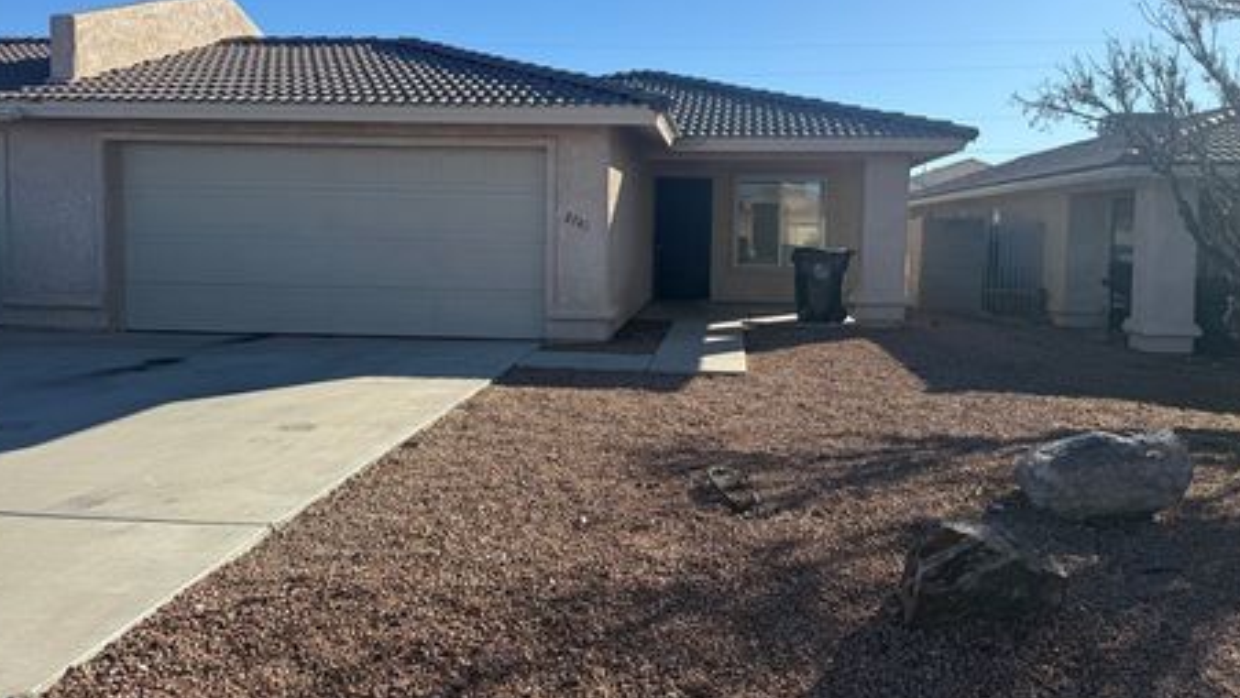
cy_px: 276
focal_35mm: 29
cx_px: 646
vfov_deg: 40.0
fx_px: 954
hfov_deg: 66.0
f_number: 1.78
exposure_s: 1/3759
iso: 80
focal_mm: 6.76
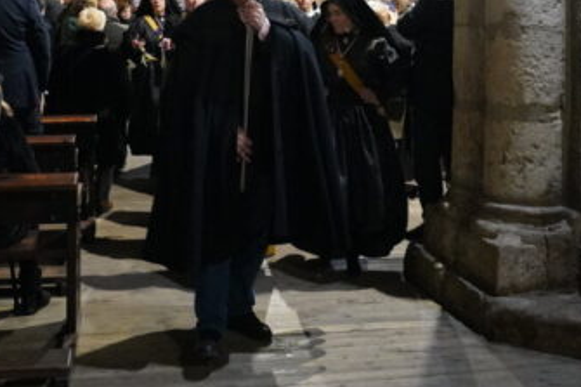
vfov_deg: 23.2
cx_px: 257
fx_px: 887
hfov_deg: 36.2
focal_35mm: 55
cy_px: -30
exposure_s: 1/100
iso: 6400
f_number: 3.5
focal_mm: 16
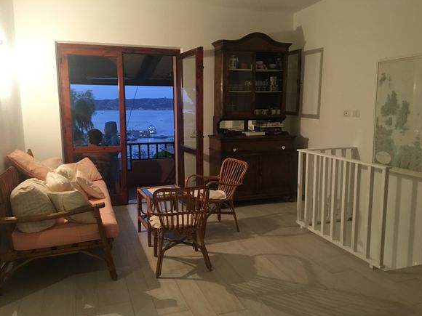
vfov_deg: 46.8
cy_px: 162
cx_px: 212
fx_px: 366
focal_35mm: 30
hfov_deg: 60.0
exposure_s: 1/33
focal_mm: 4.15
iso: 250
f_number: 2.2
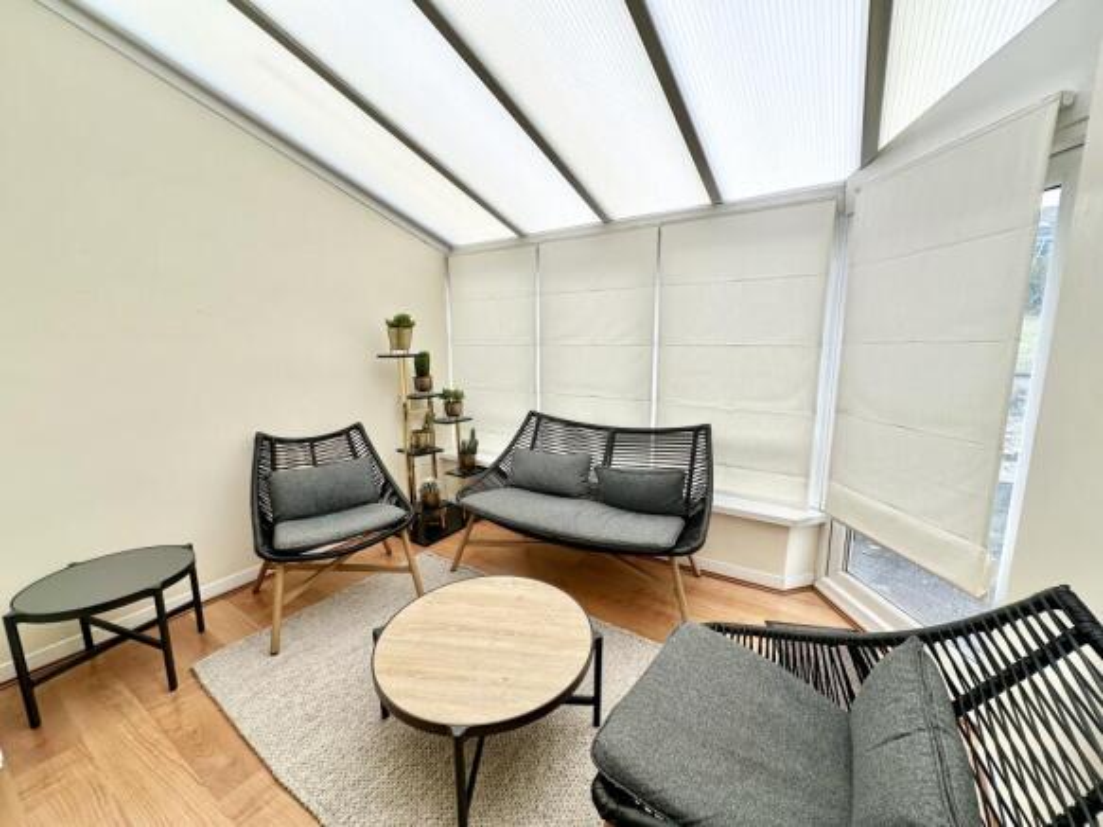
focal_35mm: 14
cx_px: 552
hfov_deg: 102.1
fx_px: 446
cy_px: 414
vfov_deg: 85.7
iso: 40
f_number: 2.2
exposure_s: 1/165
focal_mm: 2.22
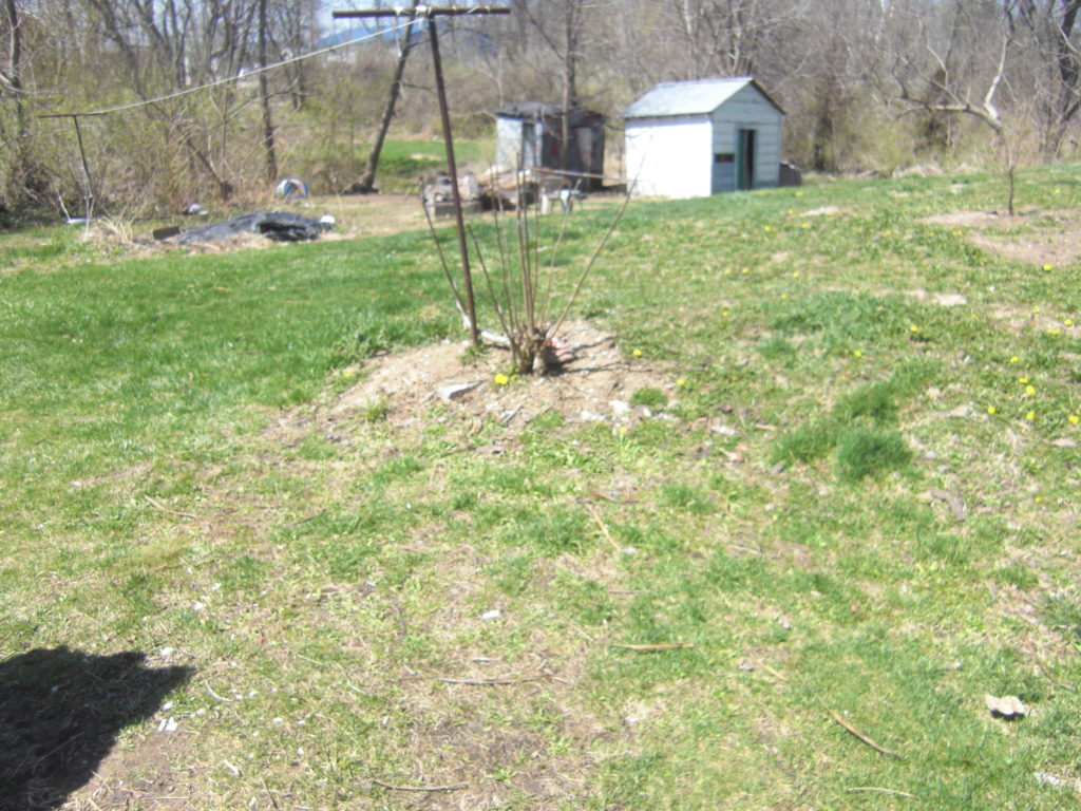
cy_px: 406
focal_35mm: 28
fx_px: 874
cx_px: 540
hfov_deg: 63.4
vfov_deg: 49.7
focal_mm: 4.9
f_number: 2.6
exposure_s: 1/640
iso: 50
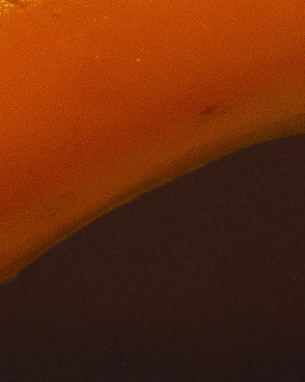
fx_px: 21750
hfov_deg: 0.8
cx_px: -893
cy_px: -71
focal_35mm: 1926
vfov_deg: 1.0
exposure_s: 1/60
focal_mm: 210
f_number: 16
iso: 1000
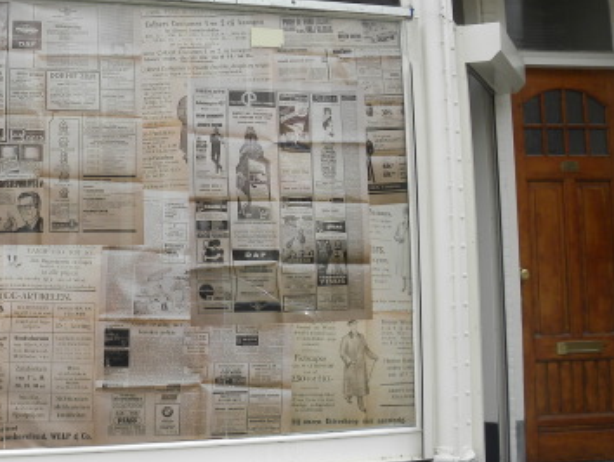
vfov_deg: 30.8
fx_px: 834
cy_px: 175
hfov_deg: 38.7
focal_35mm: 47
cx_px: 111
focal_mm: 4.6
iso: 64
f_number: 4.5
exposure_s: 1/168
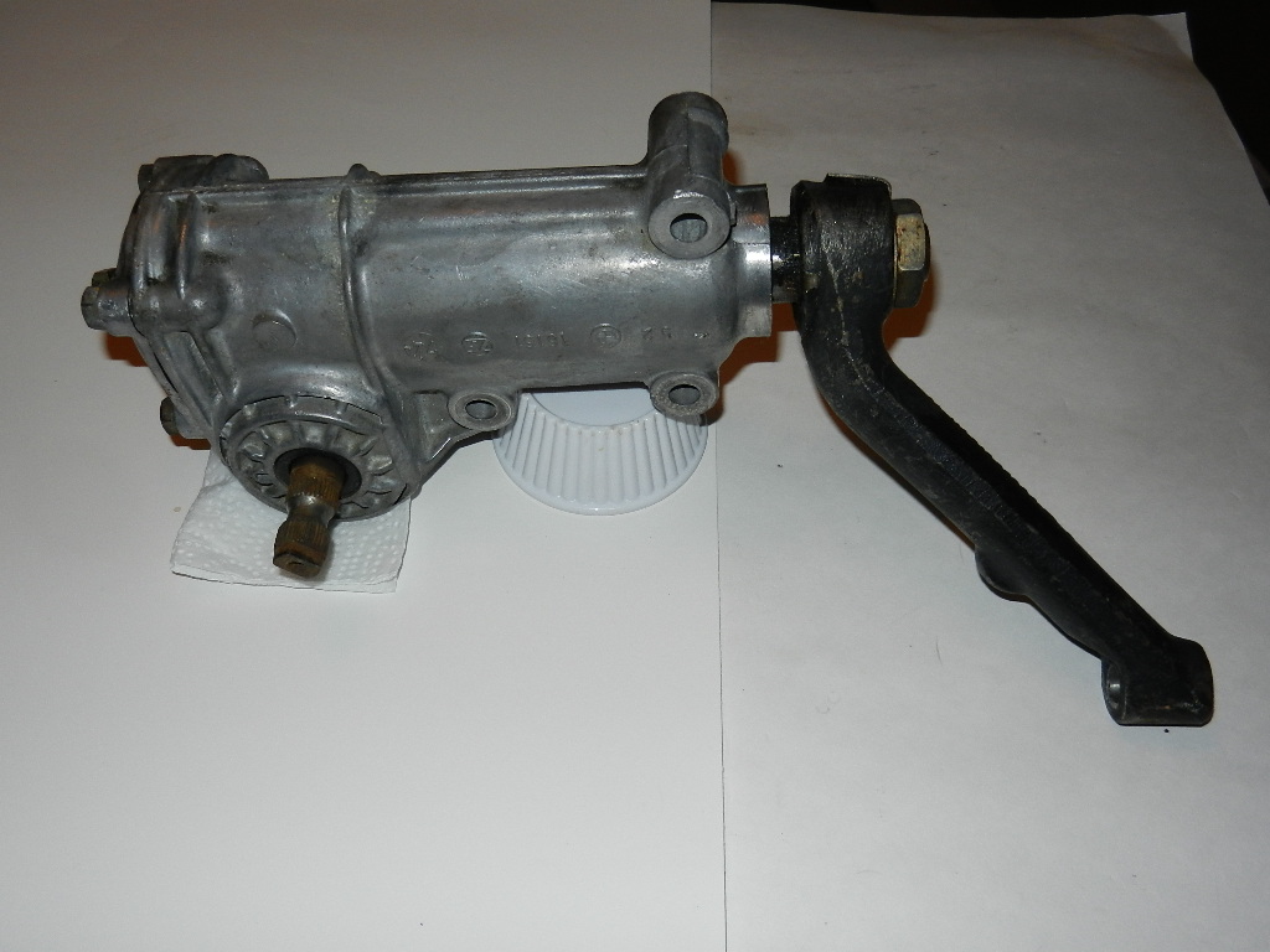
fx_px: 1064
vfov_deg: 48.2
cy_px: 476
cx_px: 635
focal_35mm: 29
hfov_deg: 61.7
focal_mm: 5.1
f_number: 7.2
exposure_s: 1/30
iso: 200
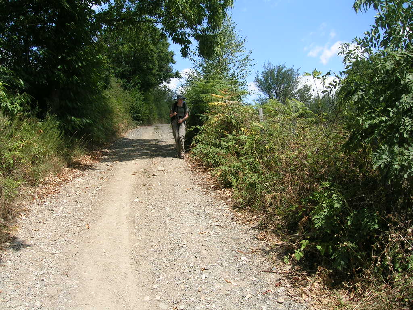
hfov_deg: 52.6
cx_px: 206
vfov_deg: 40.7
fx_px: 418
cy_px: 155
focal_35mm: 35
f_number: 4.8
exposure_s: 1/247
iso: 50
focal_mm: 5.4
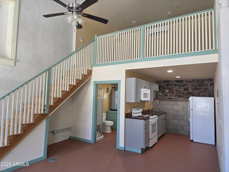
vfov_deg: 58.9
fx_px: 152
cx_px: 114
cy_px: 86
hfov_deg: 73.9
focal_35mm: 23
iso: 160
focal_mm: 5.4
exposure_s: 1/120
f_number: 1.8
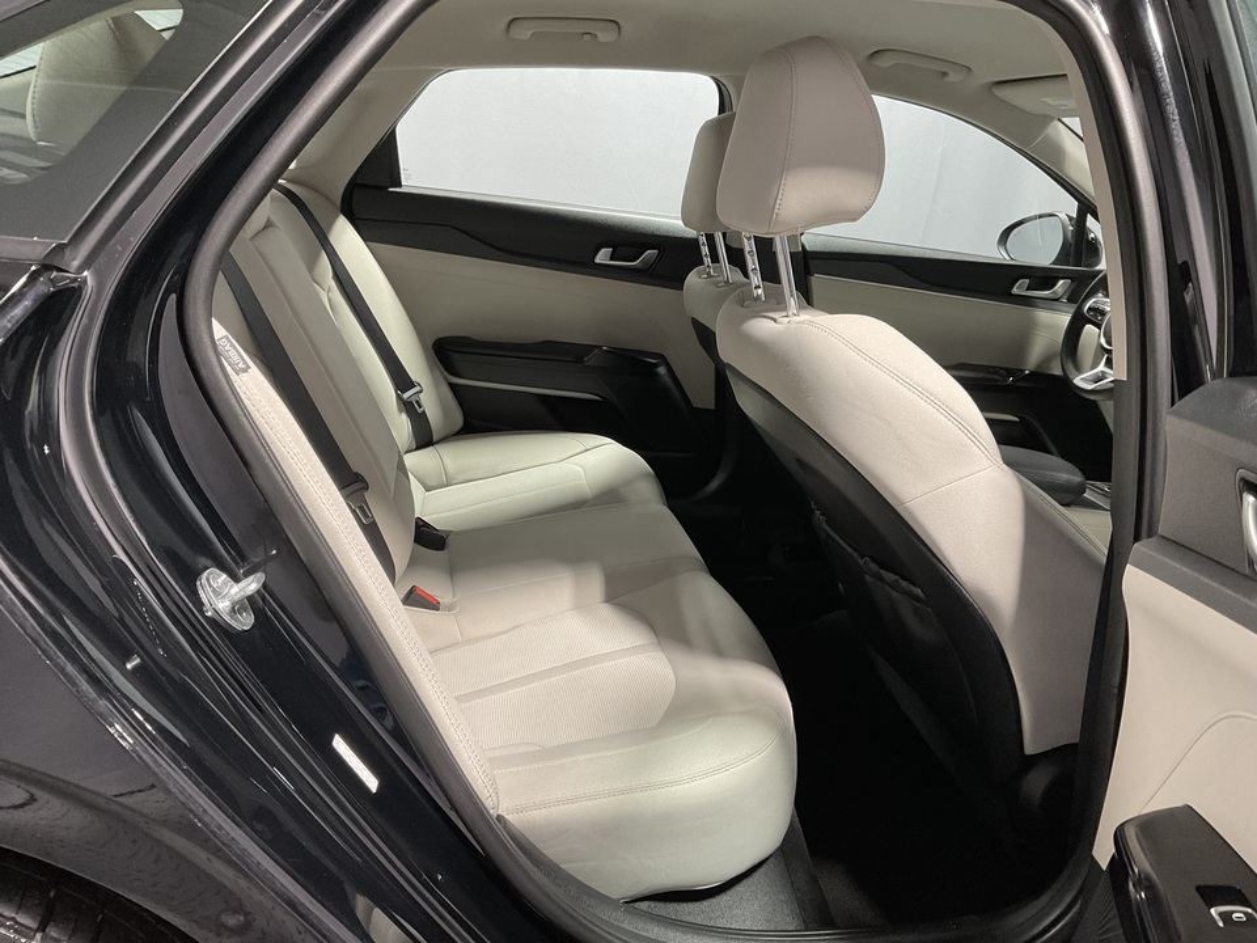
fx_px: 1053
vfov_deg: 48.2
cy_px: 472
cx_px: 628
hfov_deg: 61.7
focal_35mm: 29
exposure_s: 1/60
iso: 100
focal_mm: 3
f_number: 1.8
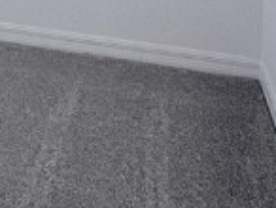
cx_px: -185
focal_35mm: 98
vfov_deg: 12.8
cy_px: -238
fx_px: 783
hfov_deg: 17.2
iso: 64
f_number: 2.2
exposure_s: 1/211
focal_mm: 2.22
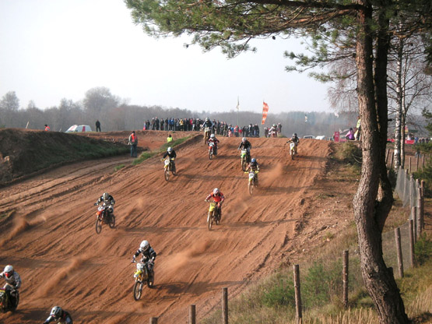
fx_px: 986
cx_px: 216
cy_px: 162
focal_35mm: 79
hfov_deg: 24.7
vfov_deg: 18.7
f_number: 3.9
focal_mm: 13.2
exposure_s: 1/250
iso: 50
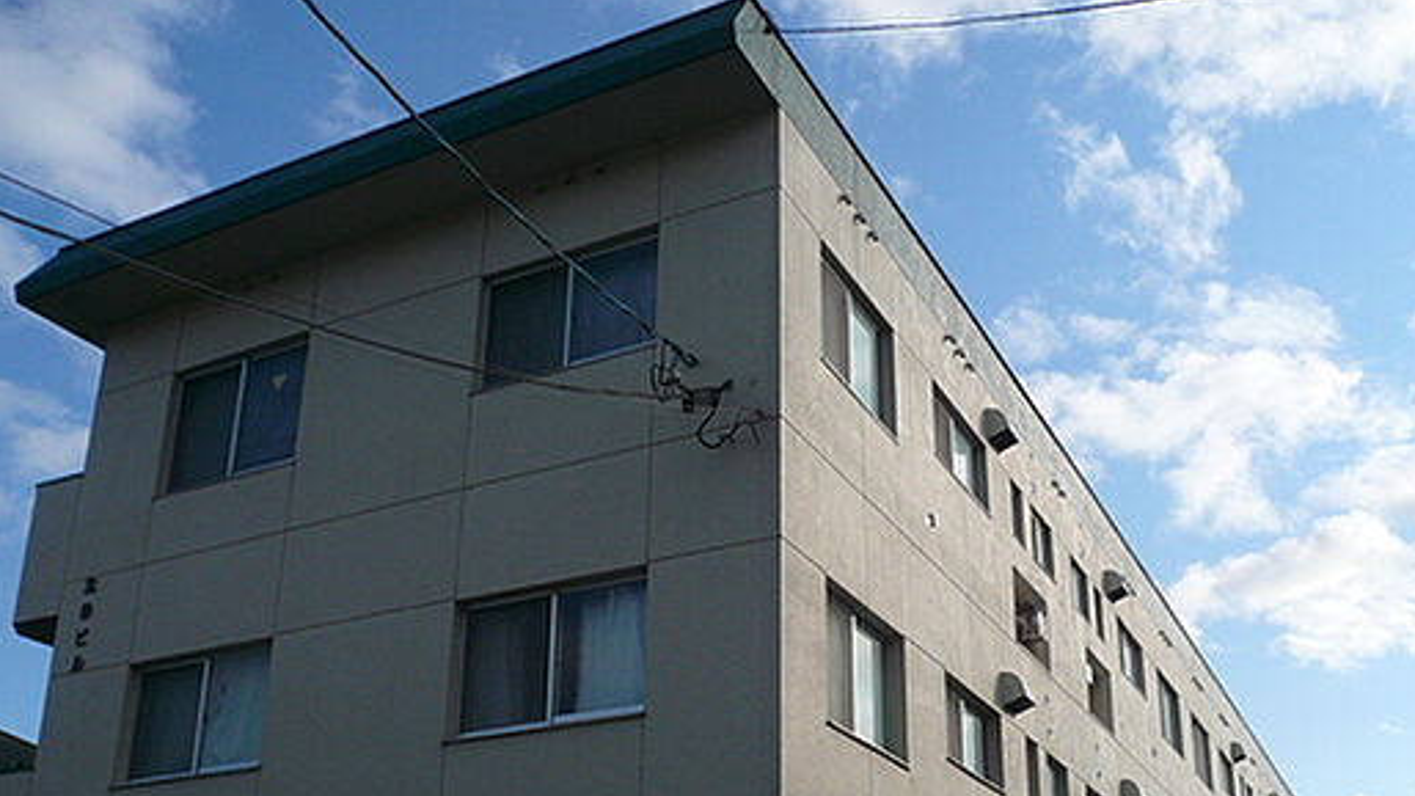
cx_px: 768
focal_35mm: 38
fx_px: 1426
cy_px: 625
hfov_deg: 52.7
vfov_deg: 30.5
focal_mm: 4.6
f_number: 8
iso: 100
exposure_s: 1/250
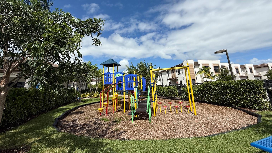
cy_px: 59
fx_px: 115
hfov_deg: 99.4
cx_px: 138
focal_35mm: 16
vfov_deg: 66.2
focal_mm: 2.22
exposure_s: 1/4149
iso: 50
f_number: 2.2
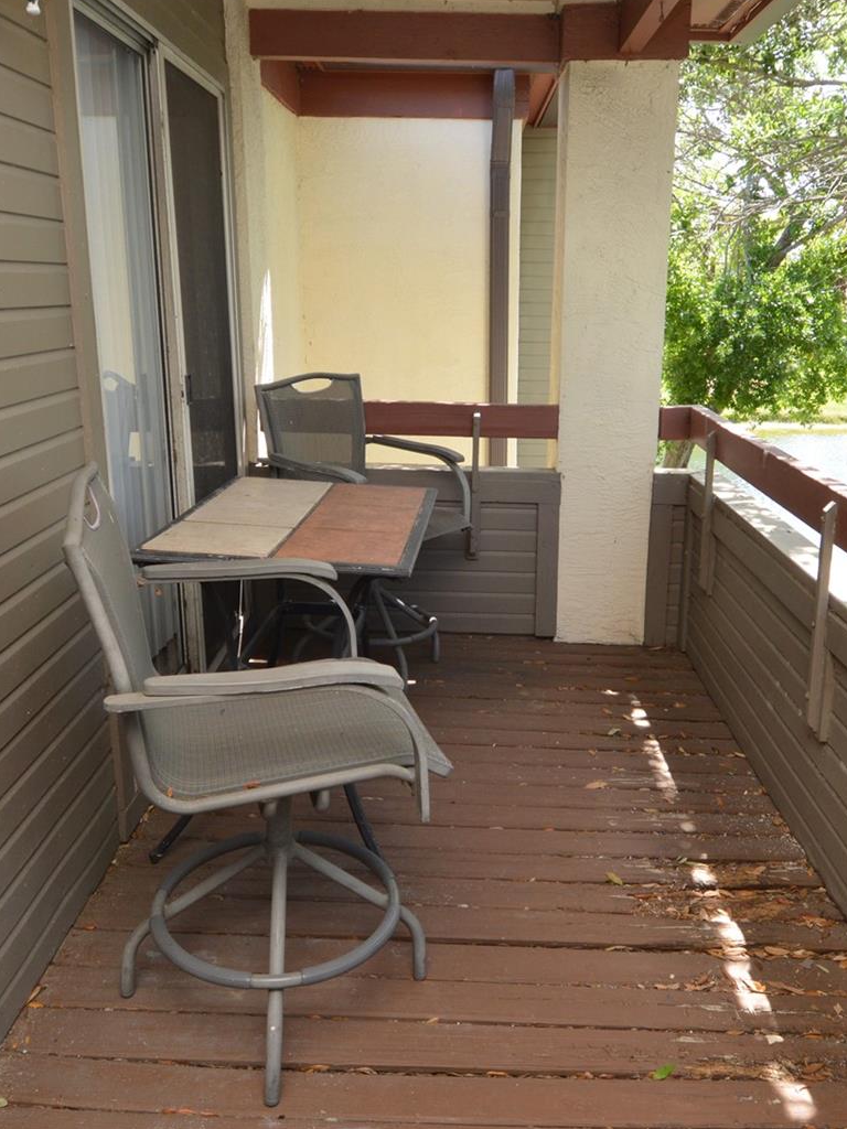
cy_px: 553
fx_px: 881
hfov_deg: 51.1
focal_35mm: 27
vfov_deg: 65.3
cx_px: 490
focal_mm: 12
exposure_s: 1/125
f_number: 5.6
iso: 320
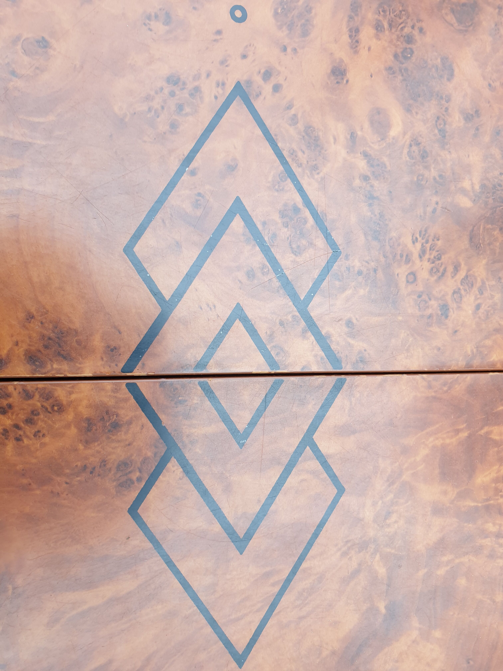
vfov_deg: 67.3
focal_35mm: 26
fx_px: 504
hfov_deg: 53.1
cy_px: 336
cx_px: 252
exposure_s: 1/100
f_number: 2.4
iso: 80
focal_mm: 4.3
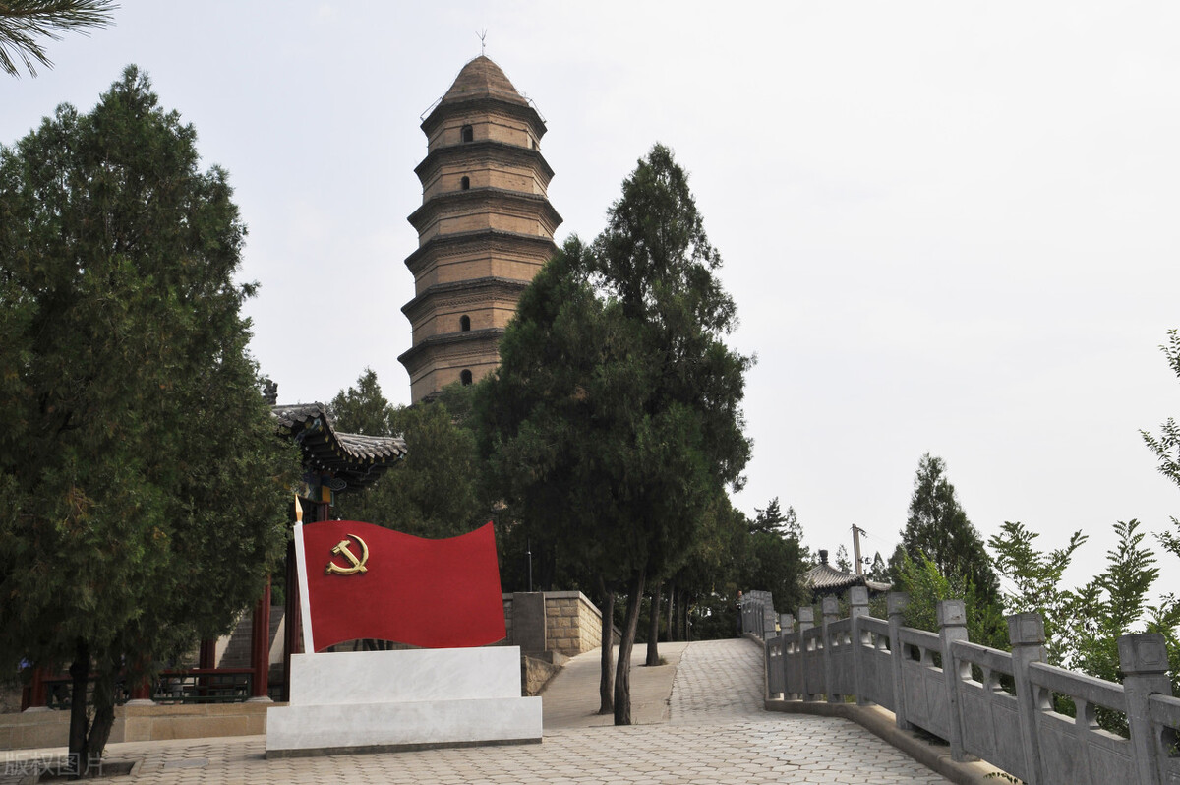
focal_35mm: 39
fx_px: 1277
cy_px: 392
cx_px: 590
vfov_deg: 34.2
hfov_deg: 49.6
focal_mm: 26
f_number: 10
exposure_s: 1/400
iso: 200
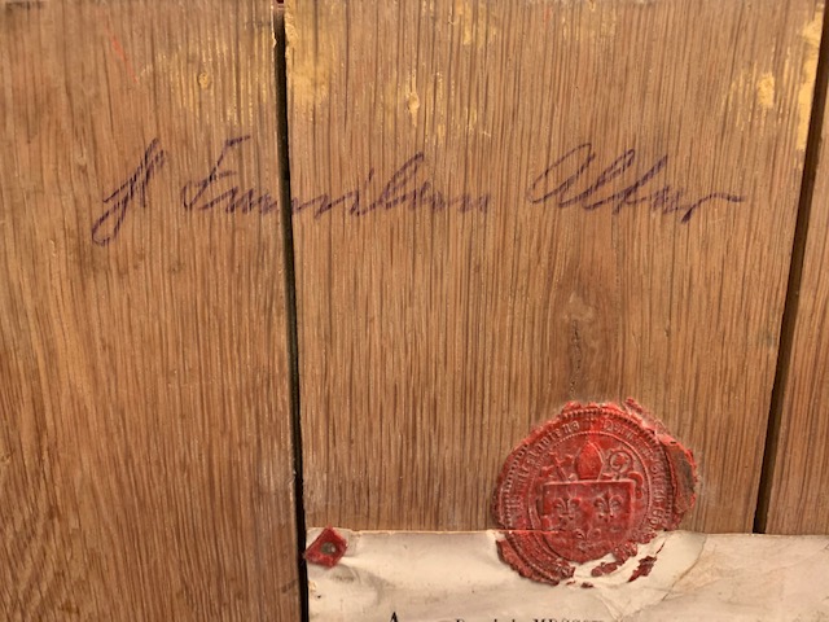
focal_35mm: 26
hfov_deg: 67.3
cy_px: 311
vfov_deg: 53.1
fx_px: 623
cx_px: 414
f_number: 1.8
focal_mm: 4.25
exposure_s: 1/25
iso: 500
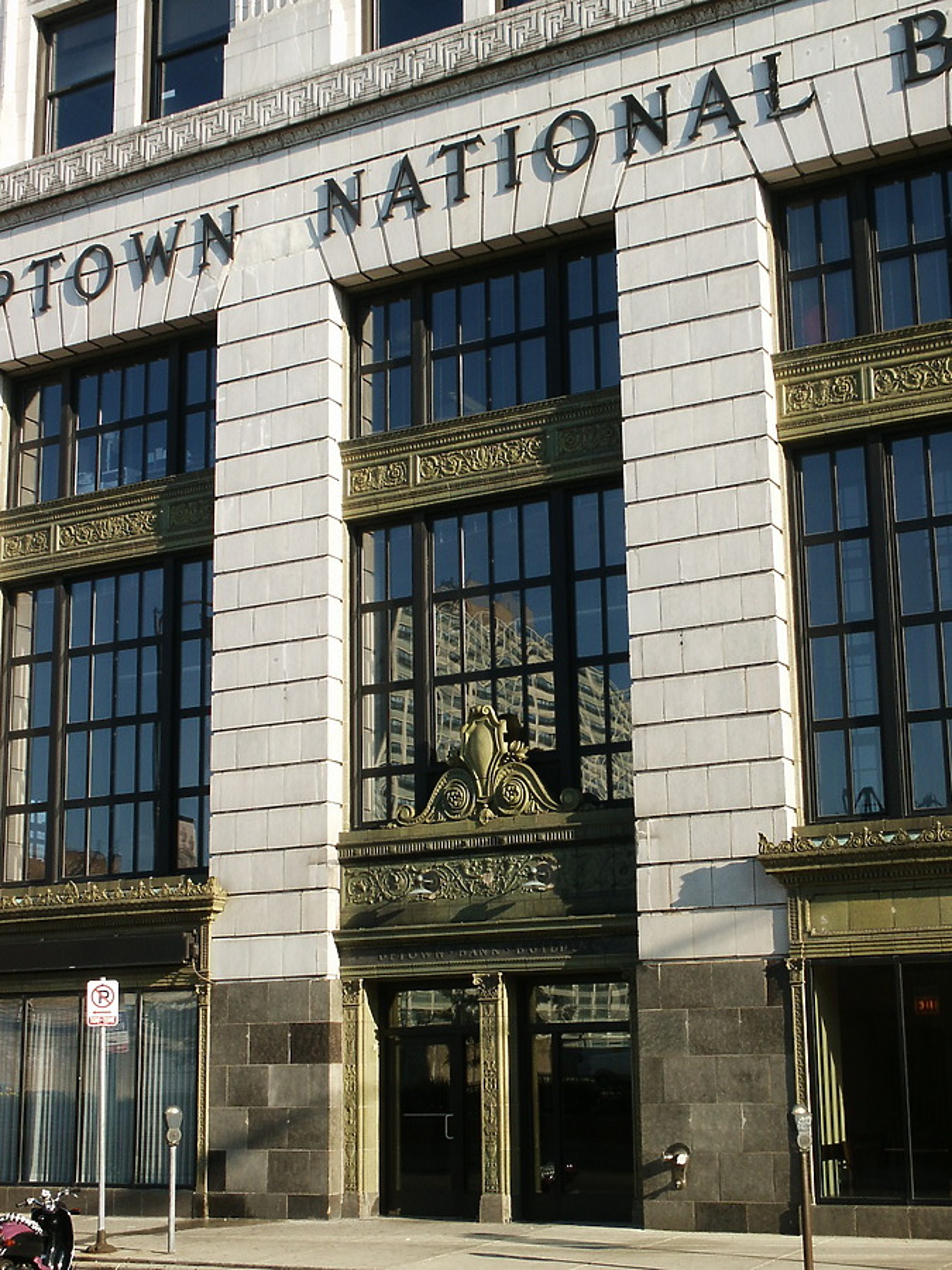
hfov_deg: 29.1
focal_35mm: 50
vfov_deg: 38.2
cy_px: 635
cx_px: 476
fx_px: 1833
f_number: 8
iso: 64
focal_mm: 10.35
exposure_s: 1/125
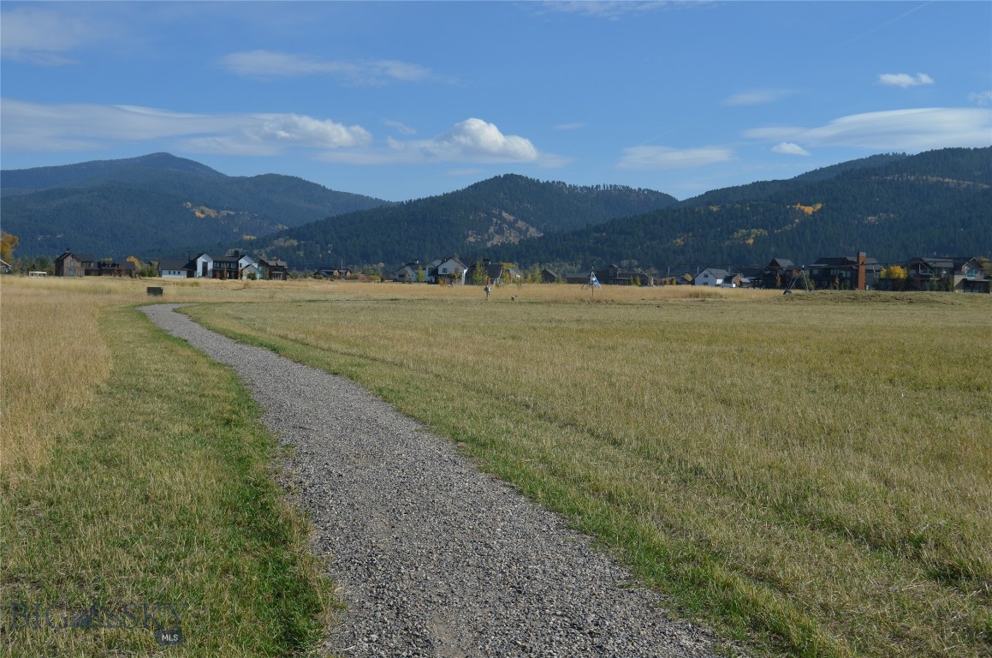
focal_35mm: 48
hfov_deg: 41.2
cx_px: 496
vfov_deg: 28.0
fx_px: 1320
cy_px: 329
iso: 100
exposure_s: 1/320
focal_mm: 32
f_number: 9
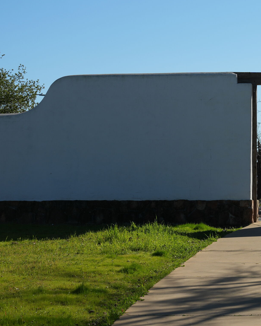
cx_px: 299
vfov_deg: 16.4
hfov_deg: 12.9
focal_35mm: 117
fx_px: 1130
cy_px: 131
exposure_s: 1/640
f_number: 6.3
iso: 100
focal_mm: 44
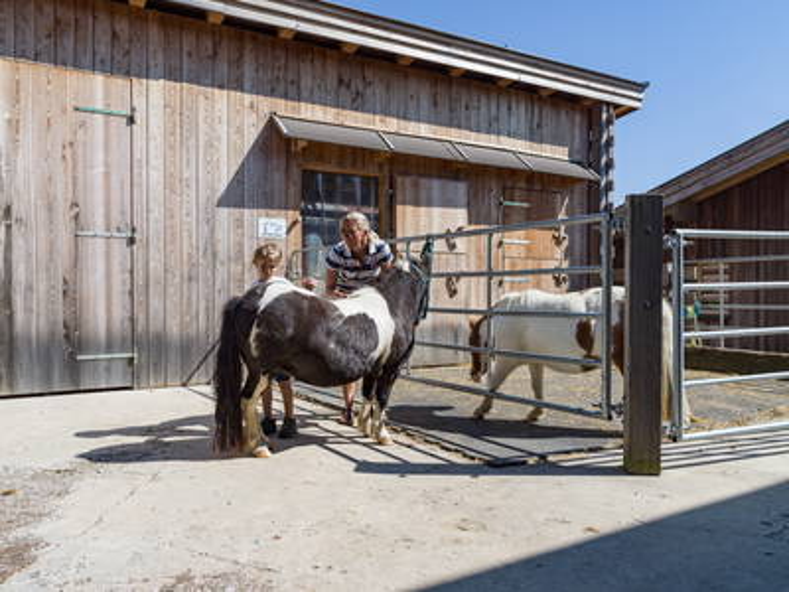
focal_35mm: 27
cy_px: 296
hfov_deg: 65.3
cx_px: 394
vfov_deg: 51.4
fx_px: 615
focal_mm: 35
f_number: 8
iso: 100
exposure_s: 1/320
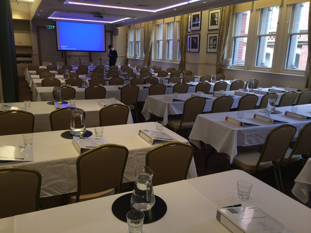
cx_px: 156
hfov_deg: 60.0
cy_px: 116
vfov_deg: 46.8
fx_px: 270
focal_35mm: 30
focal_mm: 4.12
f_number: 2.2
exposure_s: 1/30
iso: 50
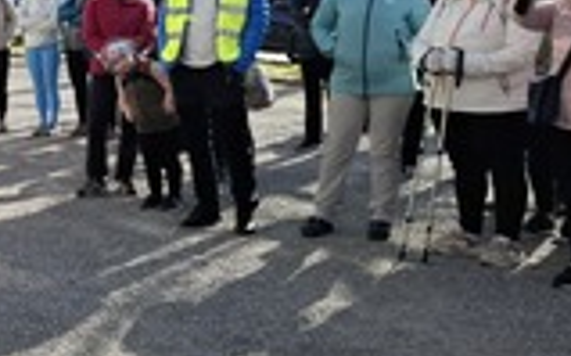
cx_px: -219
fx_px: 1073
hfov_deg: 24.8
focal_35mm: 69
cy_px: 83
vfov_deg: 18.7
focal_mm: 5.54
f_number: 1.8
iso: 50
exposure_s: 1/2237
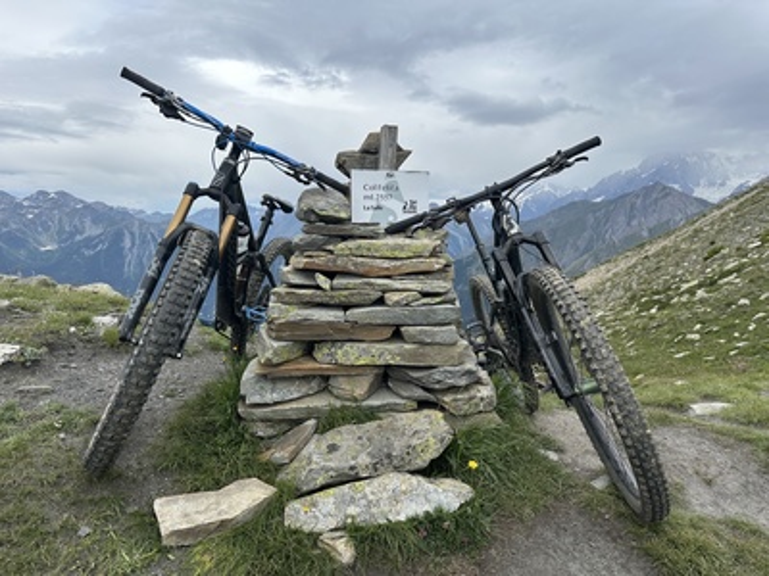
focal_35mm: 24
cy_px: 288
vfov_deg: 56.8
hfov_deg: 71.6
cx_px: 384
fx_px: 533
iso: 80
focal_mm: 6.86
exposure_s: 1/4762
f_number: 1.78
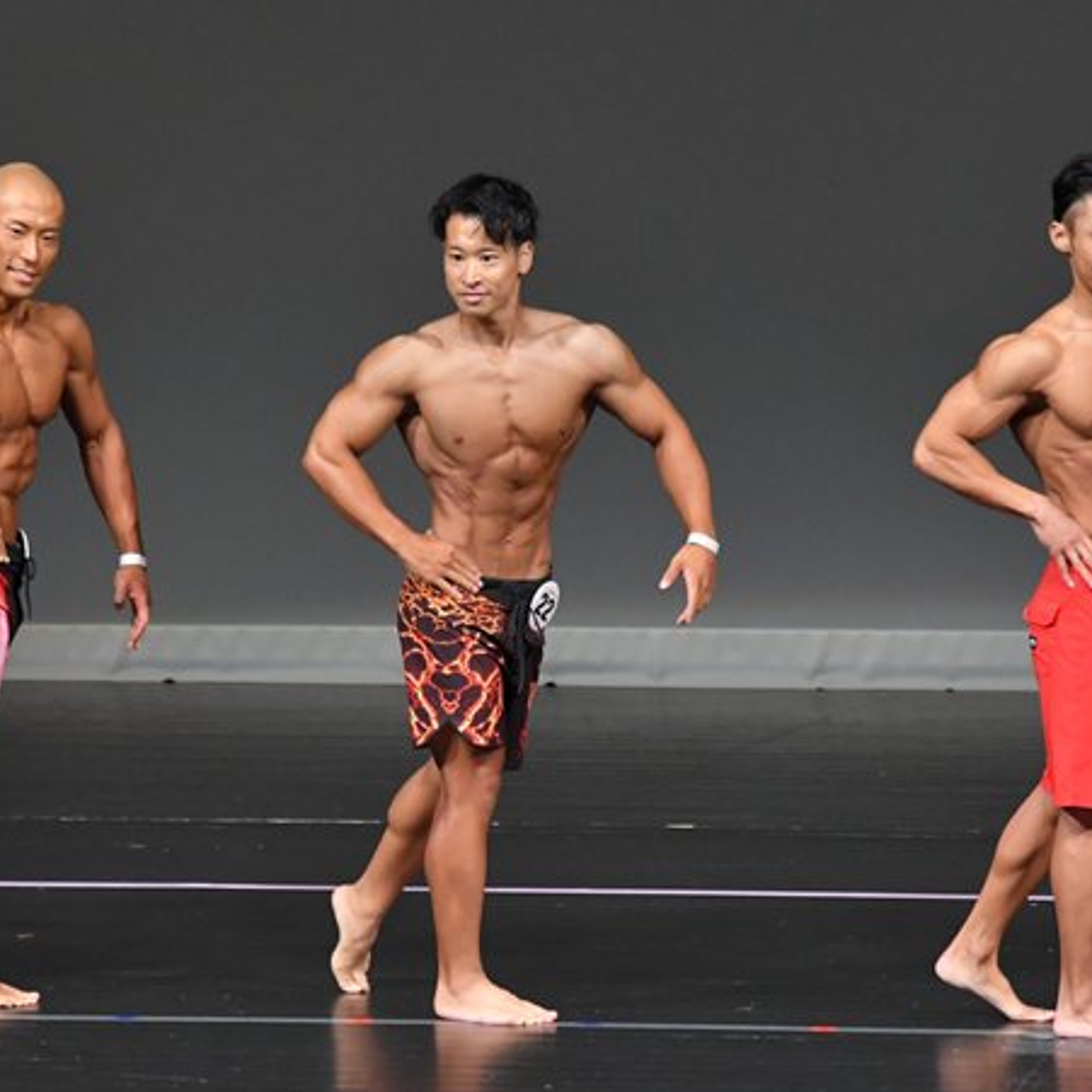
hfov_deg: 4.2
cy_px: 588
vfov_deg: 4.2
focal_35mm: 416
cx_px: 488
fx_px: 14847
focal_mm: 190
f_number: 5.6
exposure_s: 1/400
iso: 4000
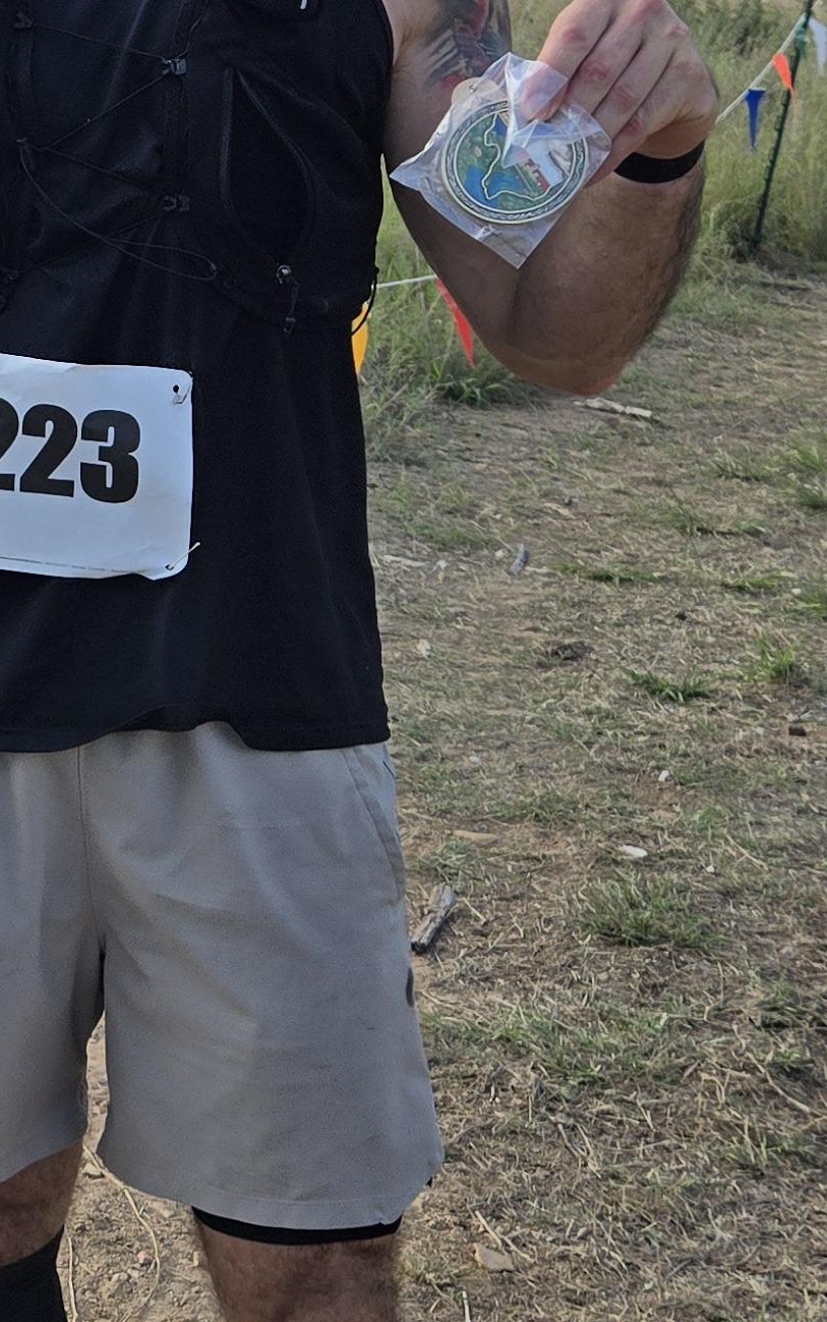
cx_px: -376
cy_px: 456
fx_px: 2703
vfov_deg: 27.3
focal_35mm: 75
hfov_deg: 16.1
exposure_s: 1/1775
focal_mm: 5.4
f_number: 1.8
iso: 25
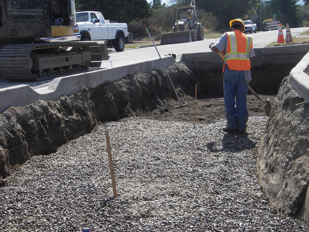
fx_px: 491
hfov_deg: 34.9
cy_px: 116
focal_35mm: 55
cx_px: 154
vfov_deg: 26.6
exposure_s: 1/125
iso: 50
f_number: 7.2
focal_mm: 9.2
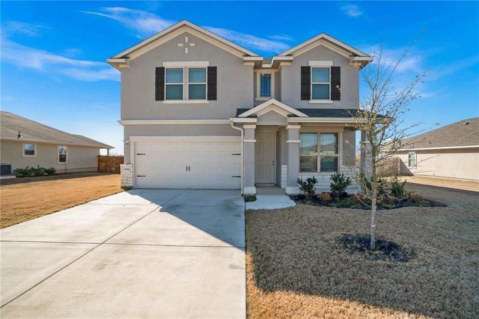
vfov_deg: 70.4
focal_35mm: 17
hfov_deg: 93.3
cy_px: 160
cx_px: 240
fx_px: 226
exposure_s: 1/400
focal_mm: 17
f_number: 8
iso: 500
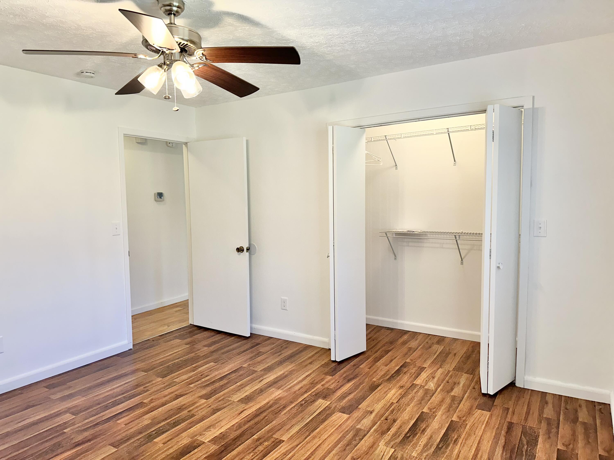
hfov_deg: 71.6
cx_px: 307
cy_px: 230
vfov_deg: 56.8
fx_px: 426
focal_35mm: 24
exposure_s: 1/120
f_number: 1.78
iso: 160
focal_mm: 6.86
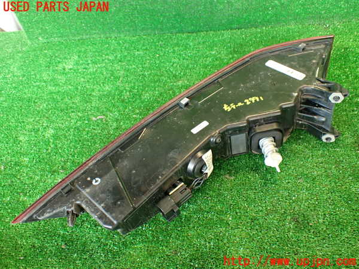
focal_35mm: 32
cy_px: 134
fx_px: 332
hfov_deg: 56.8
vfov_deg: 44.2
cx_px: 180
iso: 320
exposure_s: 1/30
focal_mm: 5.79
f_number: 2.4
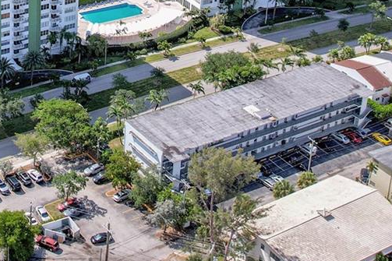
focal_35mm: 70
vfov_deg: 17.8
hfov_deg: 27.0
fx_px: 762
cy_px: -104
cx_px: -11
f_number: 2.8
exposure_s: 1/1500
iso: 100
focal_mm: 8.38
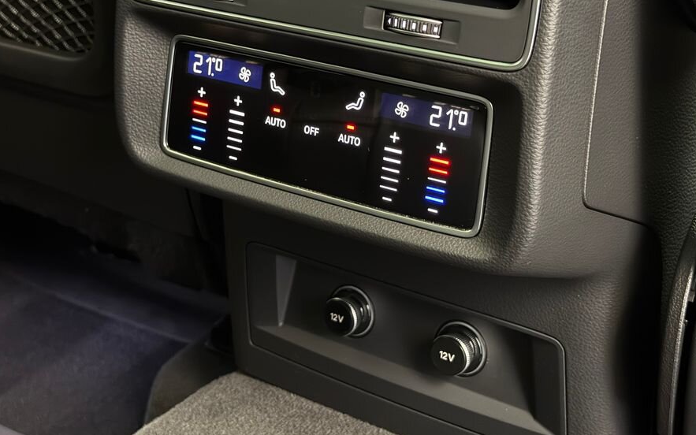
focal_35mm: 59
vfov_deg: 22.0
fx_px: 1119
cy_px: 188
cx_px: 326
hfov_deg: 34.5
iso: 1000
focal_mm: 6.76
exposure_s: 1/9
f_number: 1.78
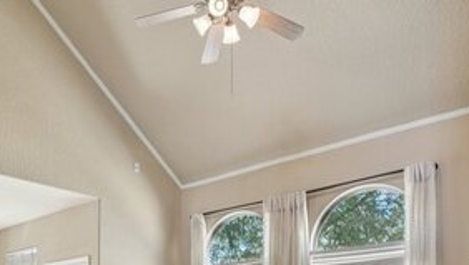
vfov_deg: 26.6
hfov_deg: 51.9
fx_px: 473
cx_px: 161
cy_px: 342
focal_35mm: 38
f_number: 8
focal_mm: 16
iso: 400
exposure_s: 1/15
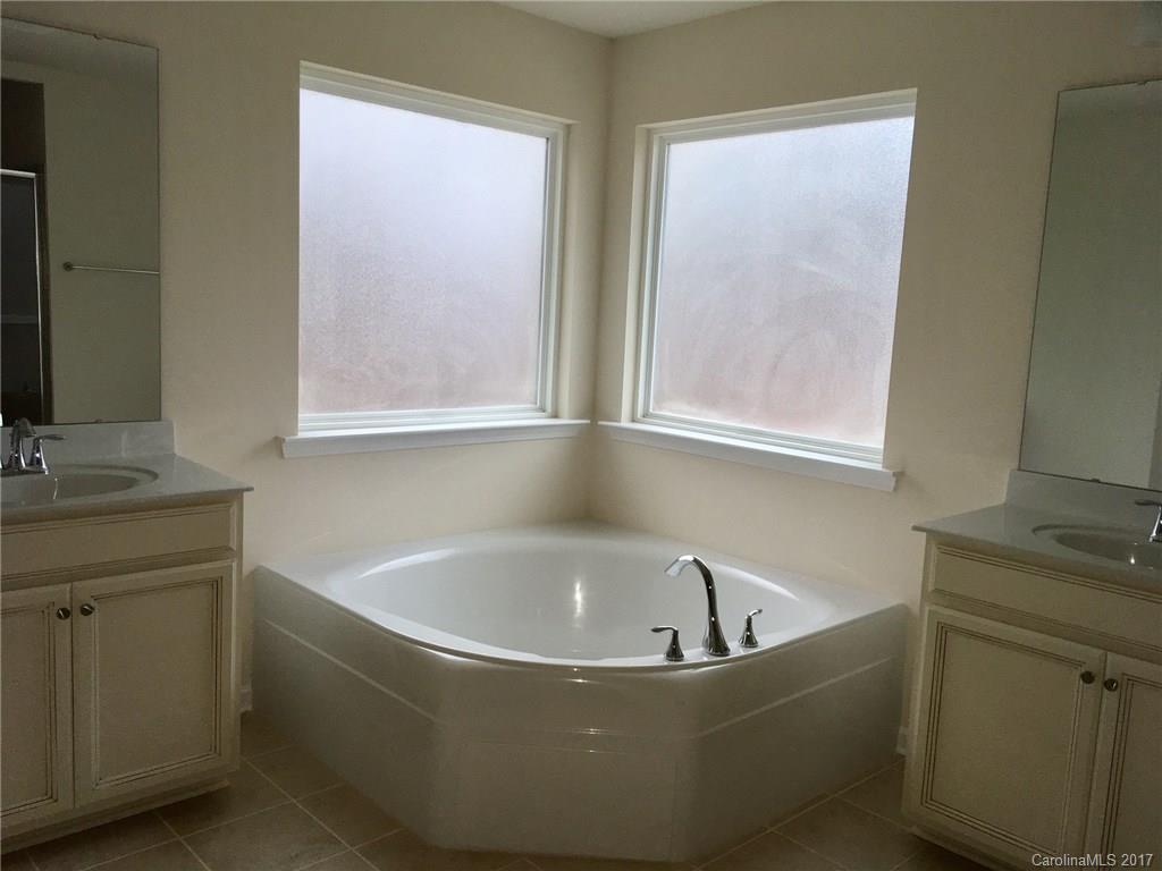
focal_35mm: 29
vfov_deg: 48.2
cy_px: 436
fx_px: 973
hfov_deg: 61.7
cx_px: 581
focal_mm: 4.15
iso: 64
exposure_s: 1/30
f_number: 2.2
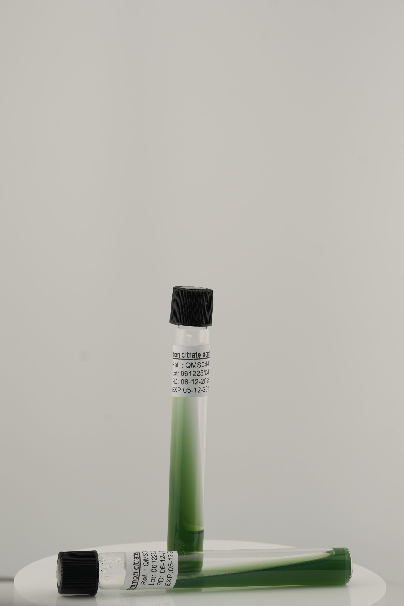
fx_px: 1733
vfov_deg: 19.8
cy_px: 303
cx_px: 202
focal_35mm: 103
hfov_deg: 13.3
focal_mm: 69
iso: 100
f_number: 8
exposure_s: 1/125
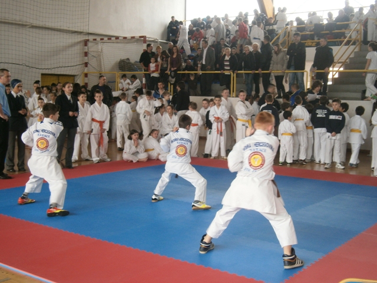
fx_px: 512
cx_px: 188
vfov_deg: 30.9
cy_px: 142
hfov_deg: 40.4
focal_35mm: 47
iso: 125
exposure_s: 1/40
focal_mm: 8.3
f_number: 3.4
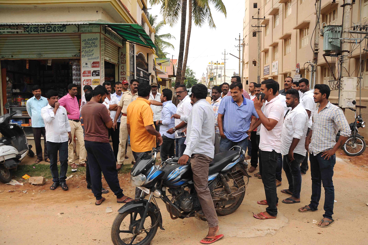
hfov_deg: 37.9
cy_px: 122
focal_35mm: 52
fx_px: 536
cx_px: 184
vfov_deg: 25.7
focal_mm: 35
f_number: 6.3
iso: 400
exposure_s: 1/125
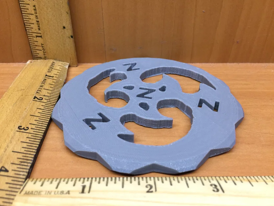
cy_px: 103
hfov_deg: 61.7
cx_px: 137
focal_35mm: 29
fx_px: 230
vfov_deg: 48.2
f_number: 2.2
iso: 40
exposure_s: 1/15
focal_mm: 4.15
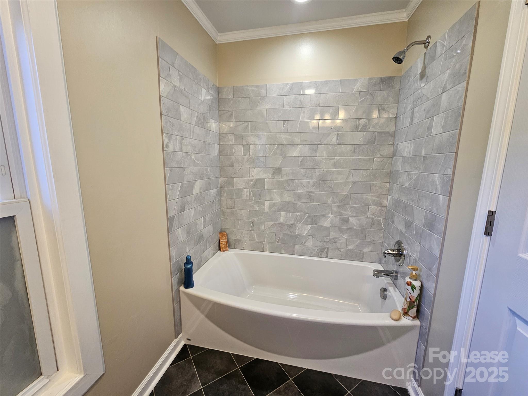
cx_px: 264
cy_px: 198
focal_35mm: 13
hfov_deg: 106.2
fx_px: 198
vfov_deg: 89.9
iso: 80
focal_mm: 2.2
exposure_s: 1/60
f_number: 2.2
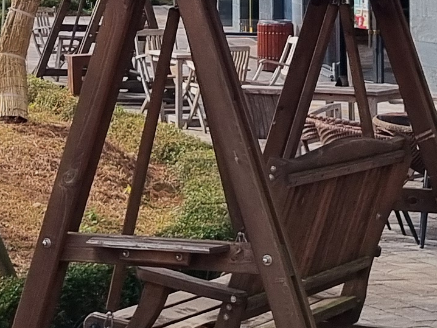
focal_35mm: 146
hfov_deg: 13.4
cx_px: 65
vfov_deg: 9.6
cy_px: -274
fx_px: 1844
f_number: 1.8
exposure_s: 1/1580
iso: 50
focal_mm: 5.4
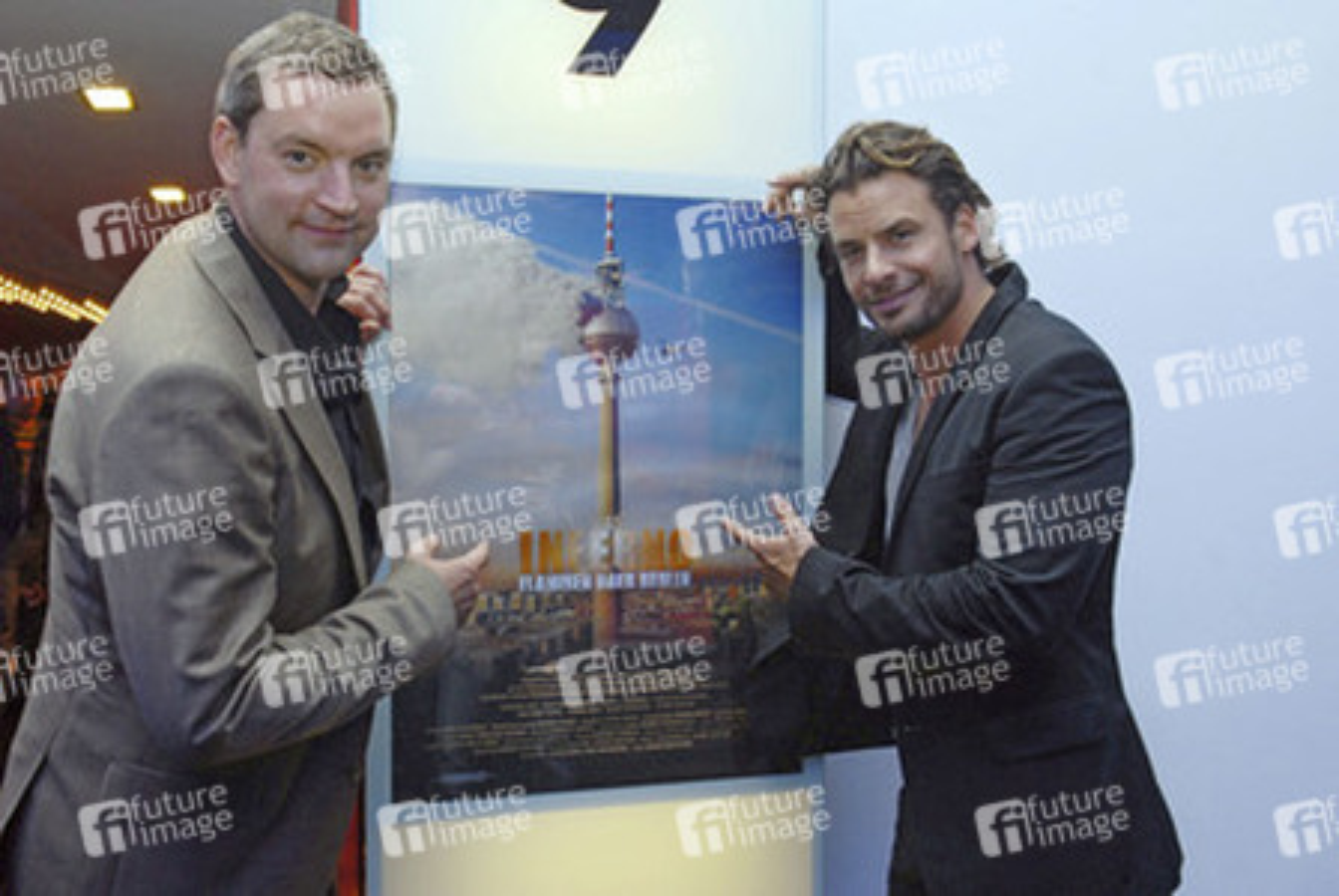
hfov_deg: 55.0
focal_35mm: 34
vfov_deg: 38.5
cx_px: 670
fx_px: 1285
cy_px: 448
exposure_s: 1/30
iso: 400
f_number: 5.6
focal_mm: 23
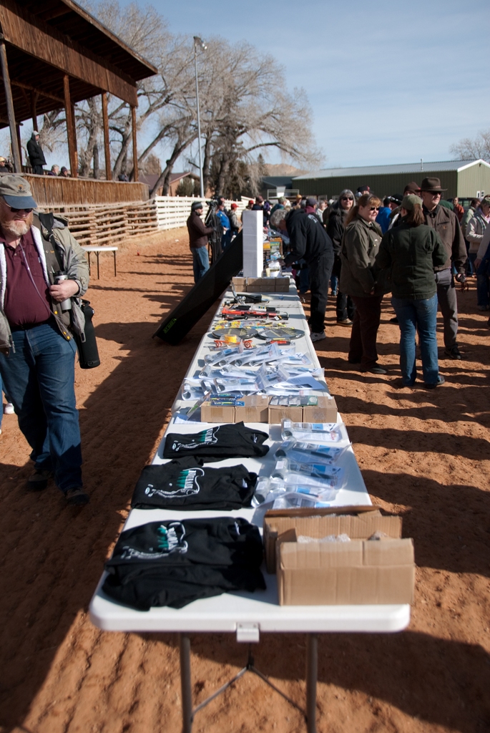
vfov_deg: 61.9
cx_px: 245
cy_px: 366
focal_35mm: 30
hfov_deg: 43.7
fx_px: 611
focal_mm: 20
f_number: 4
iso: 200
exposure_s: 1/2500
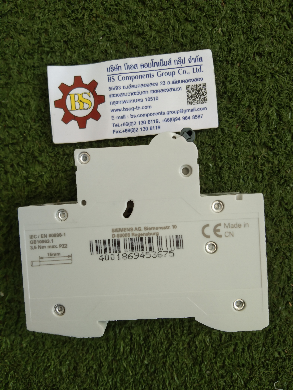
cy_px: 195
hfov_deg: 46.8
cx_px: 146
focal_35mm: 30
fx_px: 339
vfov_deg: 60.0
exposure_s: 1/100
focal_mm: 3.65
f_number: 2.2
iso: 111
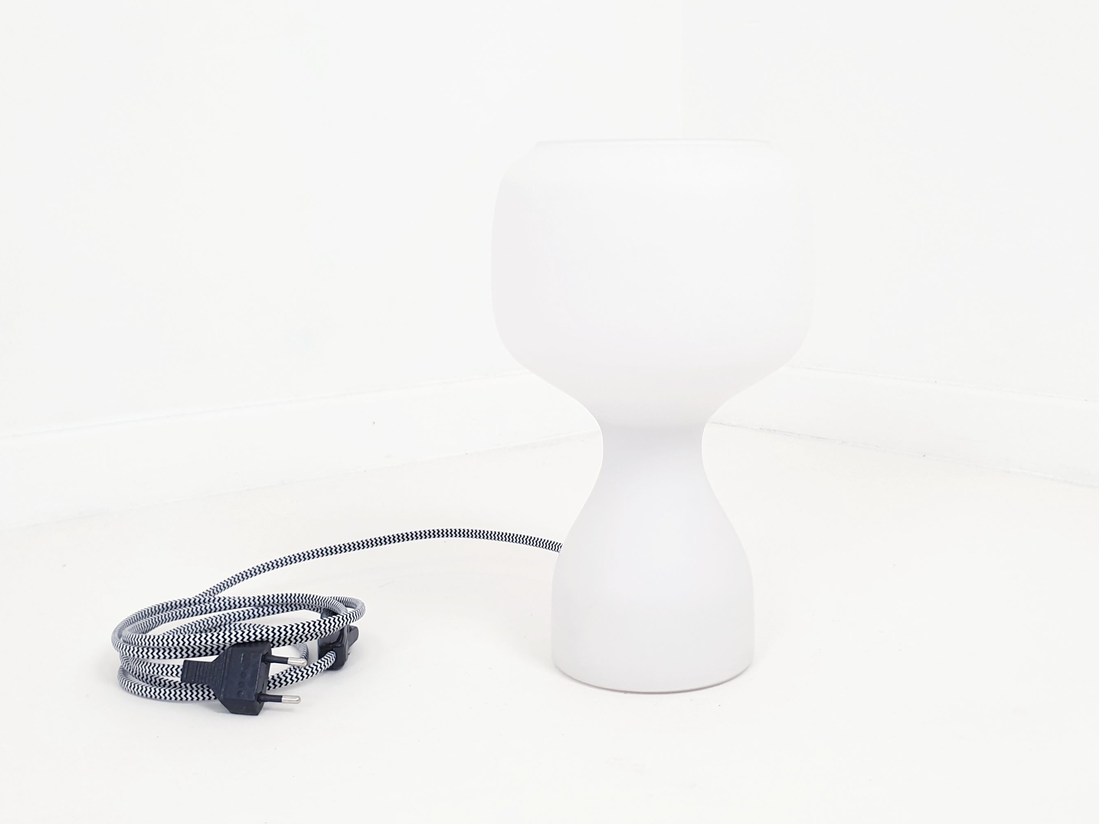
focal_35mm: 39
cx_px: 624
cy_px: 436
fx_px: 1238
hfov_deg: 47.7
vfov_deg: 36.8
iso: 125
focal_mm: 4.3
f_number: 2.4
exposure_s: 1/50
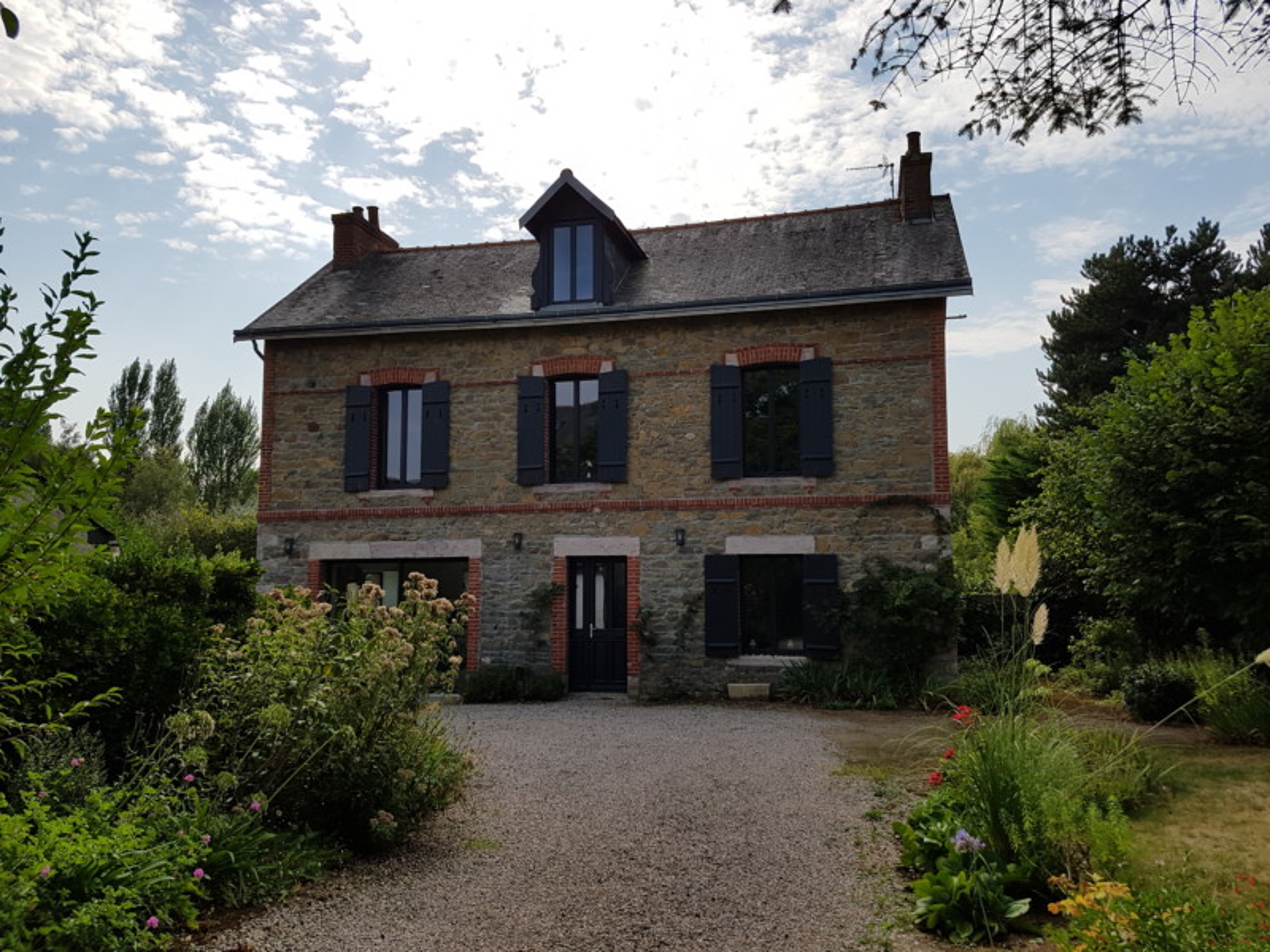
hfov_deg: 67.3
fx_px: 954
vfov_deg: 53.1
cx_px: 635
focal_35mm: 26
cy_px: 476
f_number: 1.7
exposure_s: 1/6192
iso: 50
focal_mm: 4.2
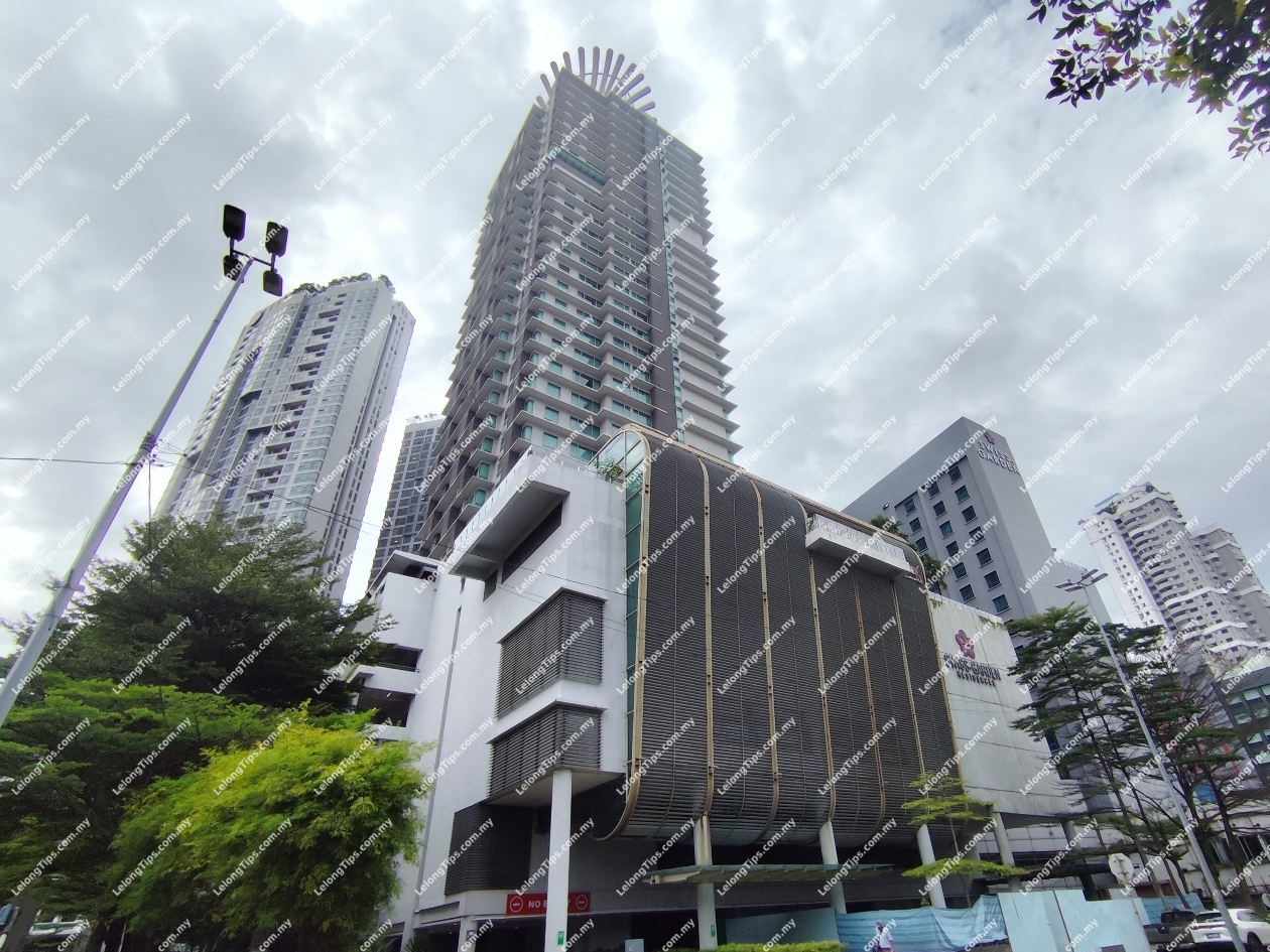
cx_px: 635
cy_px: 476
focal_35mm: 16
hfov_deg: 94.5
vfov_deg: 78.1
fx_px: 587
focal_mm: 1.65
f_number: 2.2
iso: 50
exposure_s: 1/2315
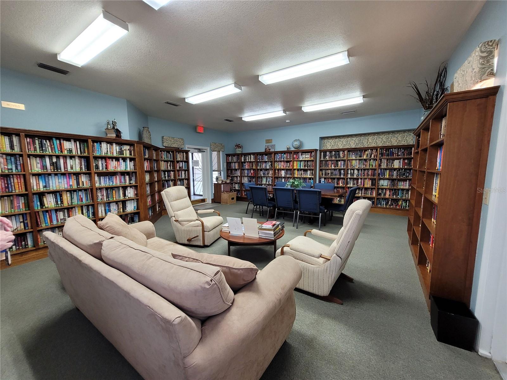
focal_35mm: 13
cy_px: 190
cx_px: 254
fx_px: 190
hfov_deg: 106.2
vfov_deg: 89.9
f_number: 2.2
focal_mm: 1.74
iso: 160
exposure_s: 1/60
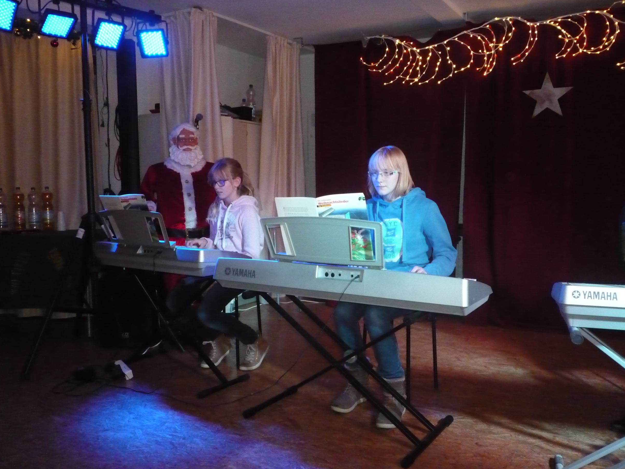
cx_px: 311
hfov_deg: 56.8
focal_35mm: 32
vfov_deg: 44.1
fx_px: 578
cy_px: 228
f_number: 3.3
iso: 800
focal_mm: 5.3
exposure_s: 1/30
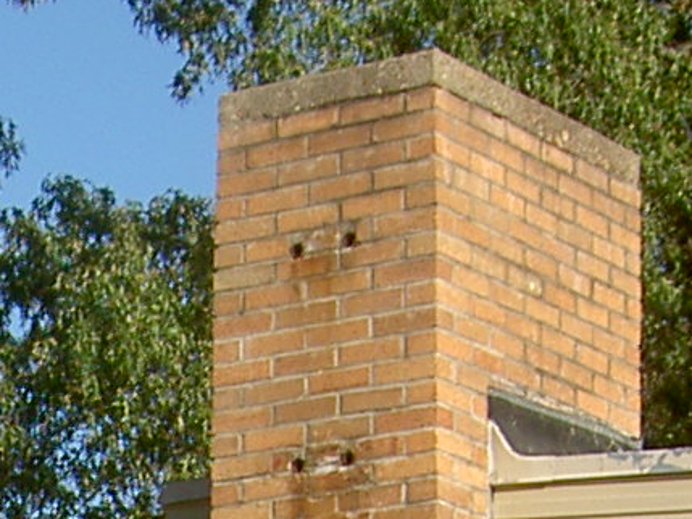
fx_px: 3599
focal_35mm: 180
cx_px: -413
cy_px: 1275
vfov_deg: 7.6
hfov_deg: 10.5
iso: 50
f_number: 4.7
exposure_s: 1/320
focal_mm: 5.6
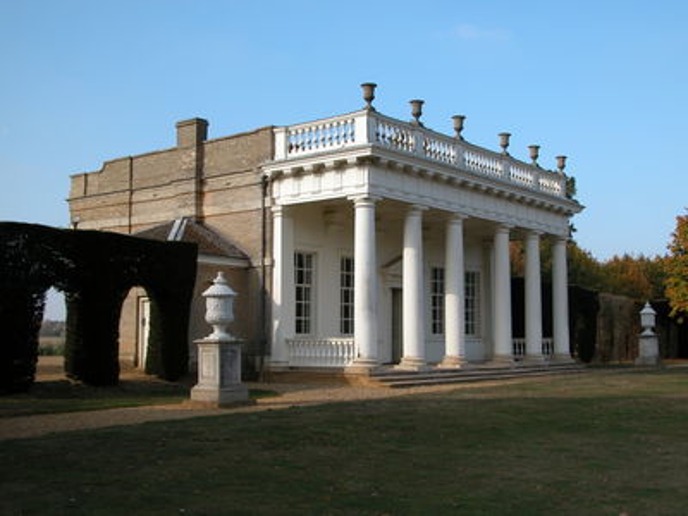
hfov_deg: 41.2
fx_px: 914
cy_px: 258
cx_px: 344
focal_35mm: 46
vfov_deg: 31.5
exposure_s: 1/234
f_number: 5.9
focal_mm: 11.6
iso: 100
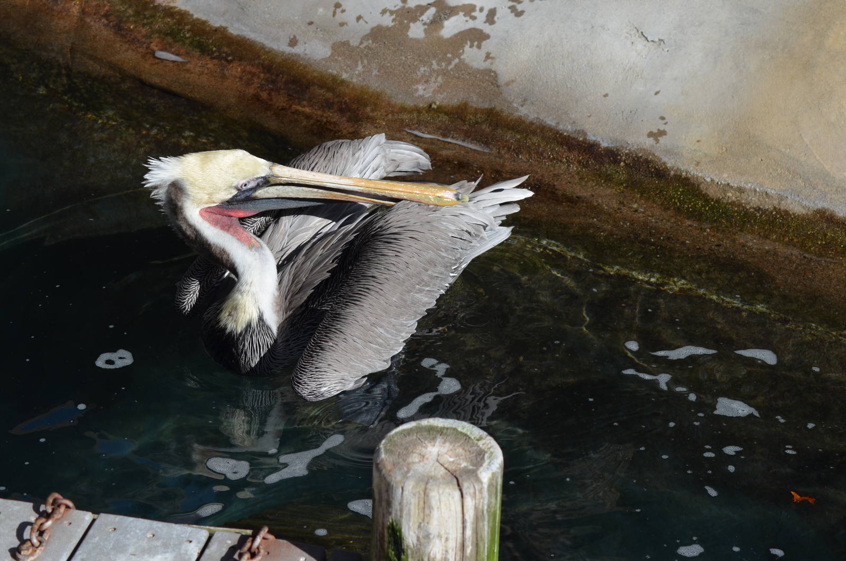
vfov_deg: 13.0
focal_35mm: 105
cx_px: 423
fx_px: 2463
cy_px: 280
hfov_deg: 19.5
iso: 200
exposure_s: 1/800
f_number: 7.1
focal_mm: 70
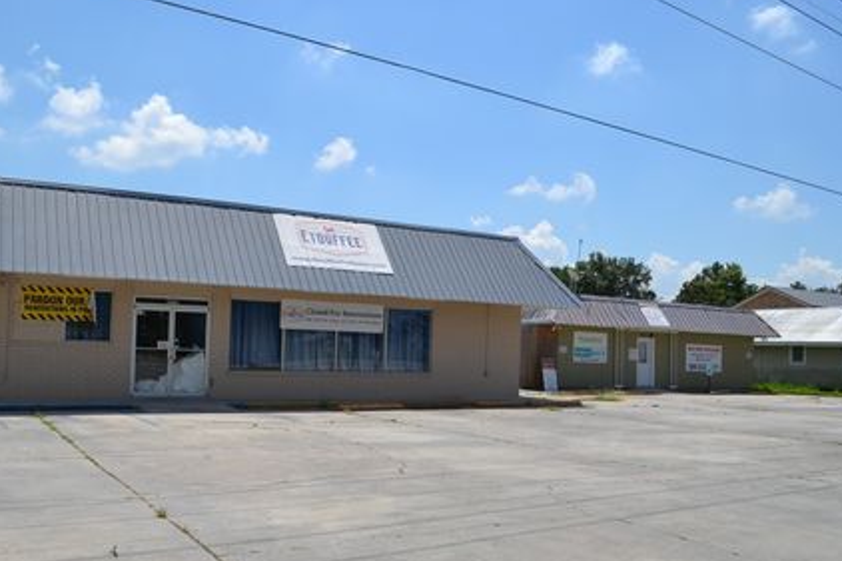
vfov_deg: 41.1
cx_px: 363
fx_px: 748
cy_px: 300
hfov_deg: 58.5
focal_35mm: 32
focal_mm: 18
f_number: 9
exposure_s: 1/320
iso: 100
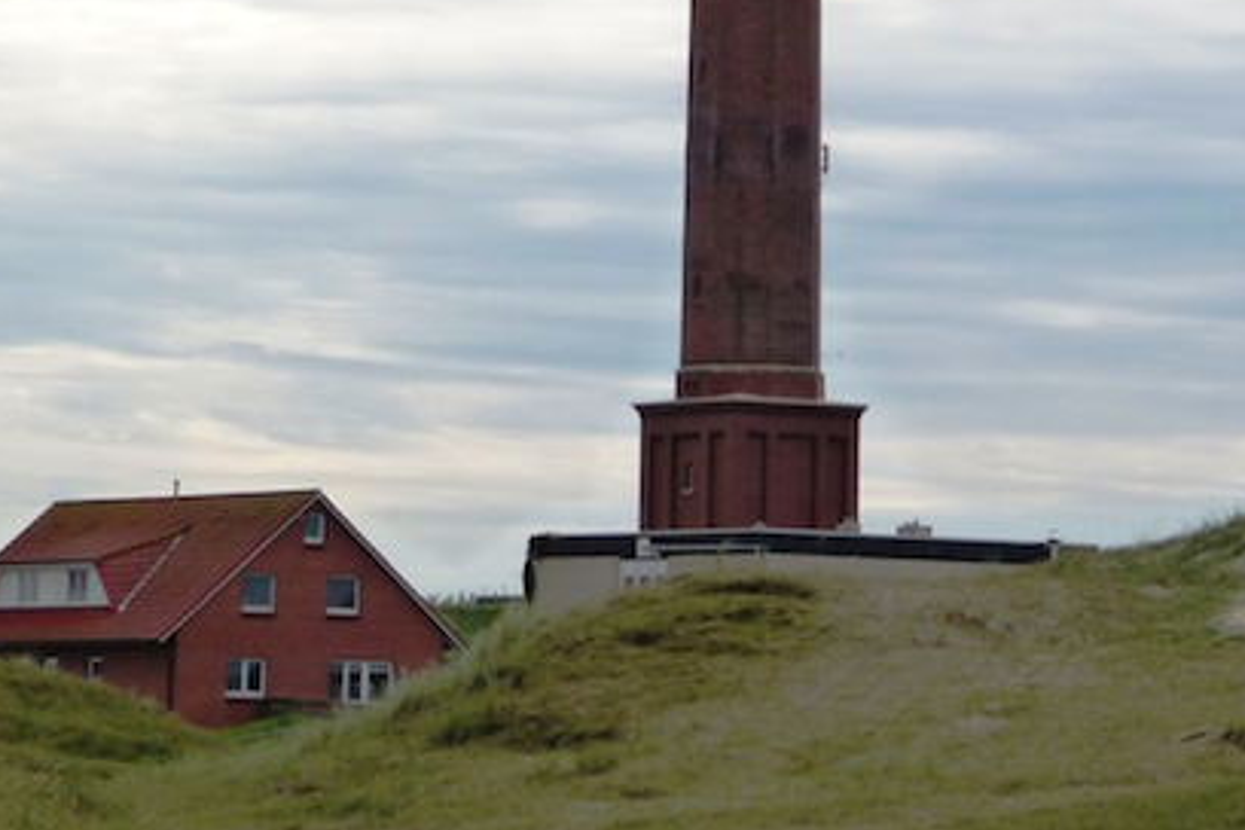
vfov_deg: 7.0
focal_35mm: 196
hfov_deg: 10.5
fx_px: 6778
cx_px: 717
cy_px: 308
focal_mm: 16.3
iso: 160
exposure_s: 1/640
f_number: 4.7
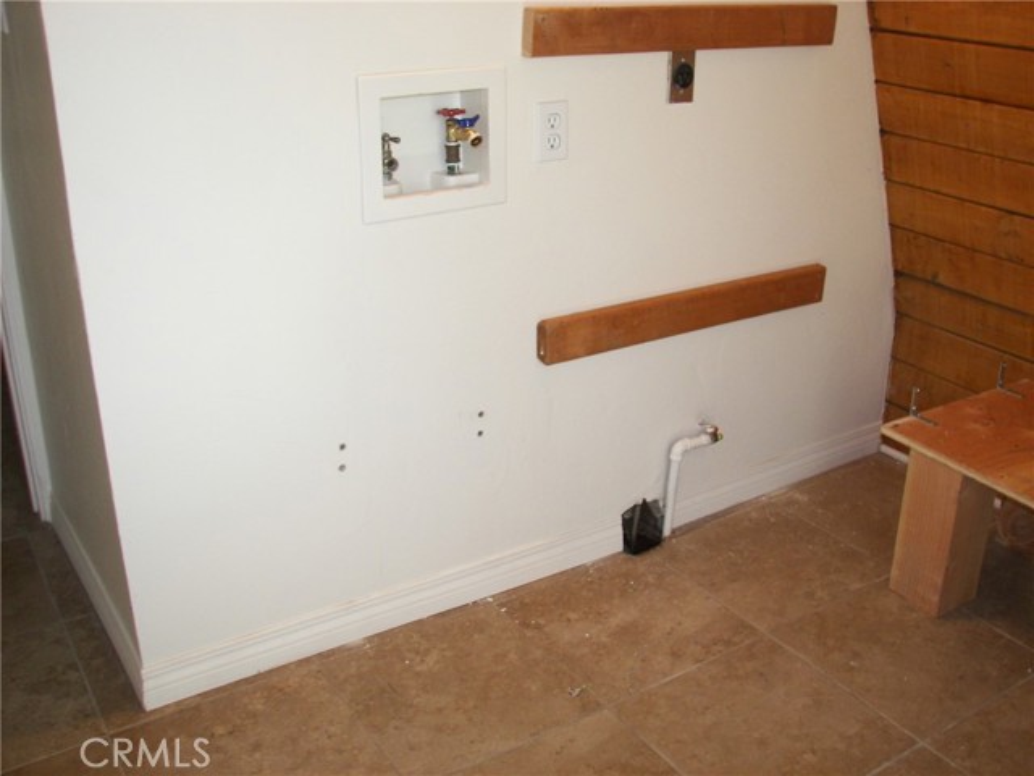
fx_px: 1075
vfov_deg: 39.7
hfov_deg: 51.4
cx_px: 517
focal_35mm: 36
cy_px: 388
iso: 100
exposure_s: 1/30
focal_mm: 6
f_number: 2.8
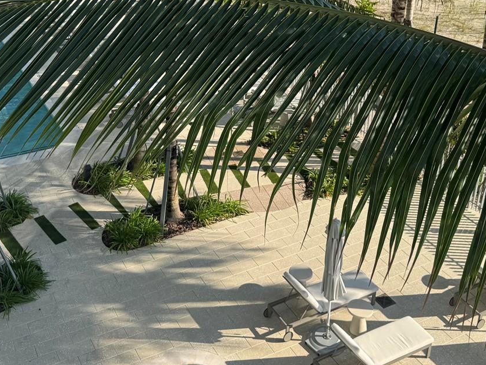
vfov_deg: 30.5
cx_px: 246
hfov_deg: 41.2
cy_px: 56
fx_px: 646
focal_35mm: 46
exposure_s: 1/2252
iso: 80
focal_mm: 6.76
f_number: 1.78
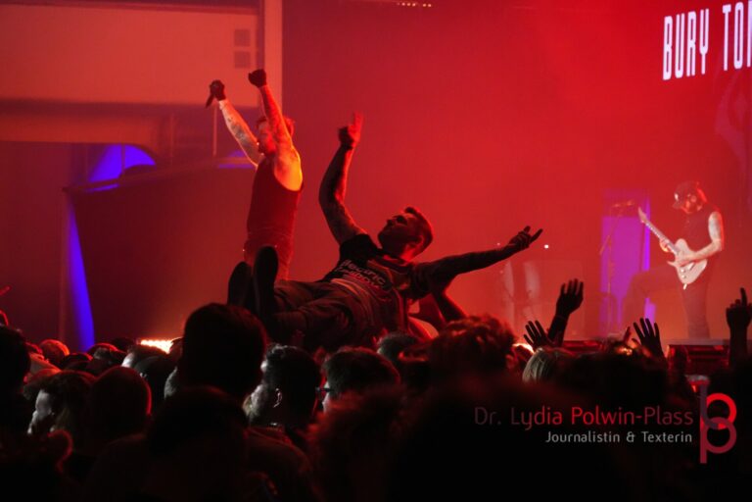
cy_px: 251
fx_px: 3070
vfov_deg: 9.3
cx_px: 376
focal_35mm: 147
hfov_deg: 14.0
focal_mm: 98
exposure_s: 1/60
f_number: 5.6
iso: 6400
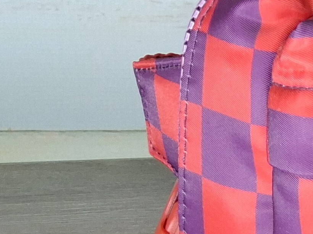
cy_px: 272
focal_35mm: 98
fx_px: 886
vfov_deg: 14.6
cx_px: 358
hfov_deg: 19.1
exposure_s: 1/60.2
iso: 160
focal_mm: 3.08
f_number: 2
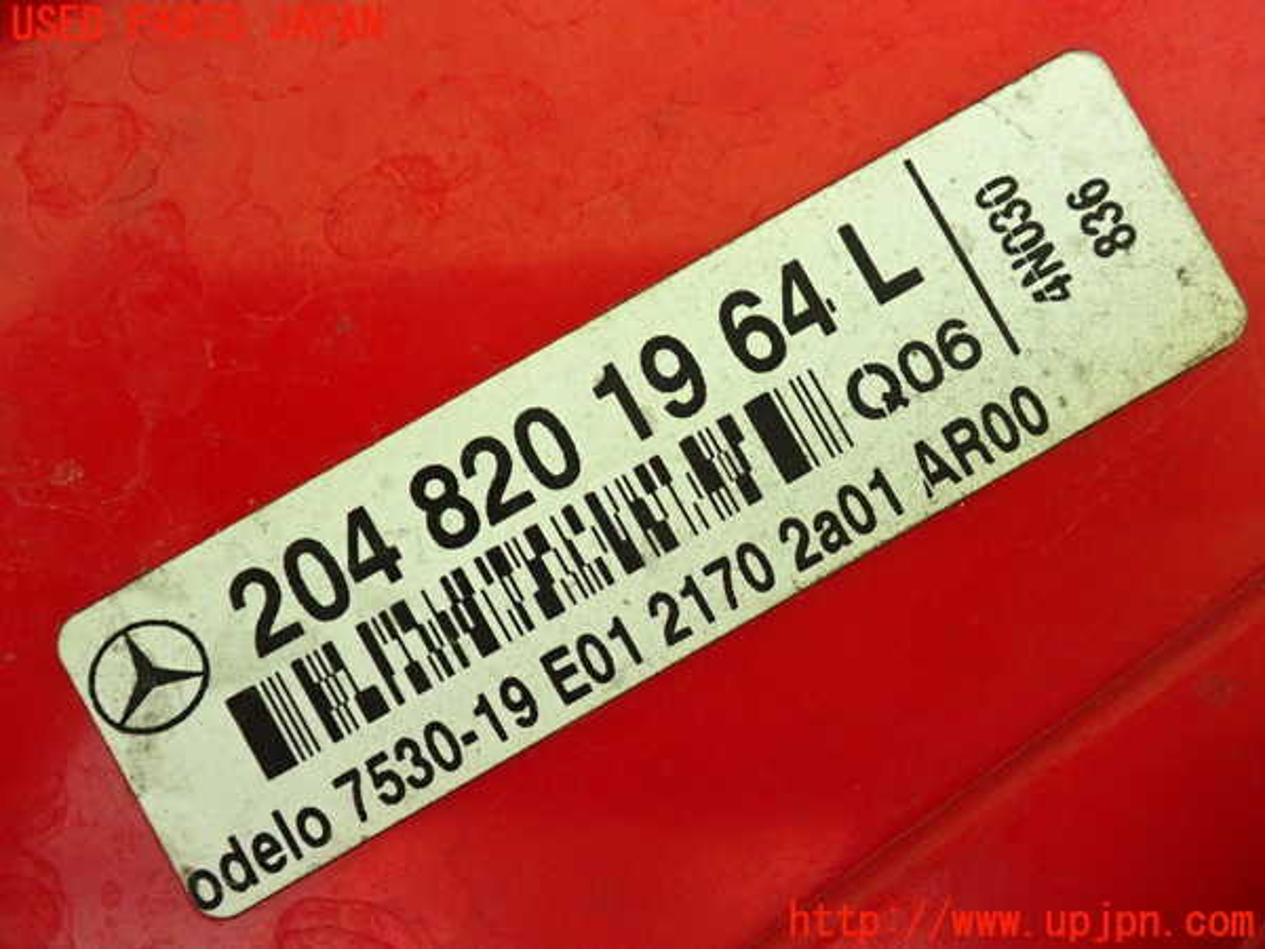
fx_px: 1498
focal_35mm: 41
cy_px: 474
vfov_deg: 35.1
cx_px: 632
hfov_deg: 45.8
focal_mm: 7.31
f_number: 2.8
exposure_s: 1/125
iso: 640
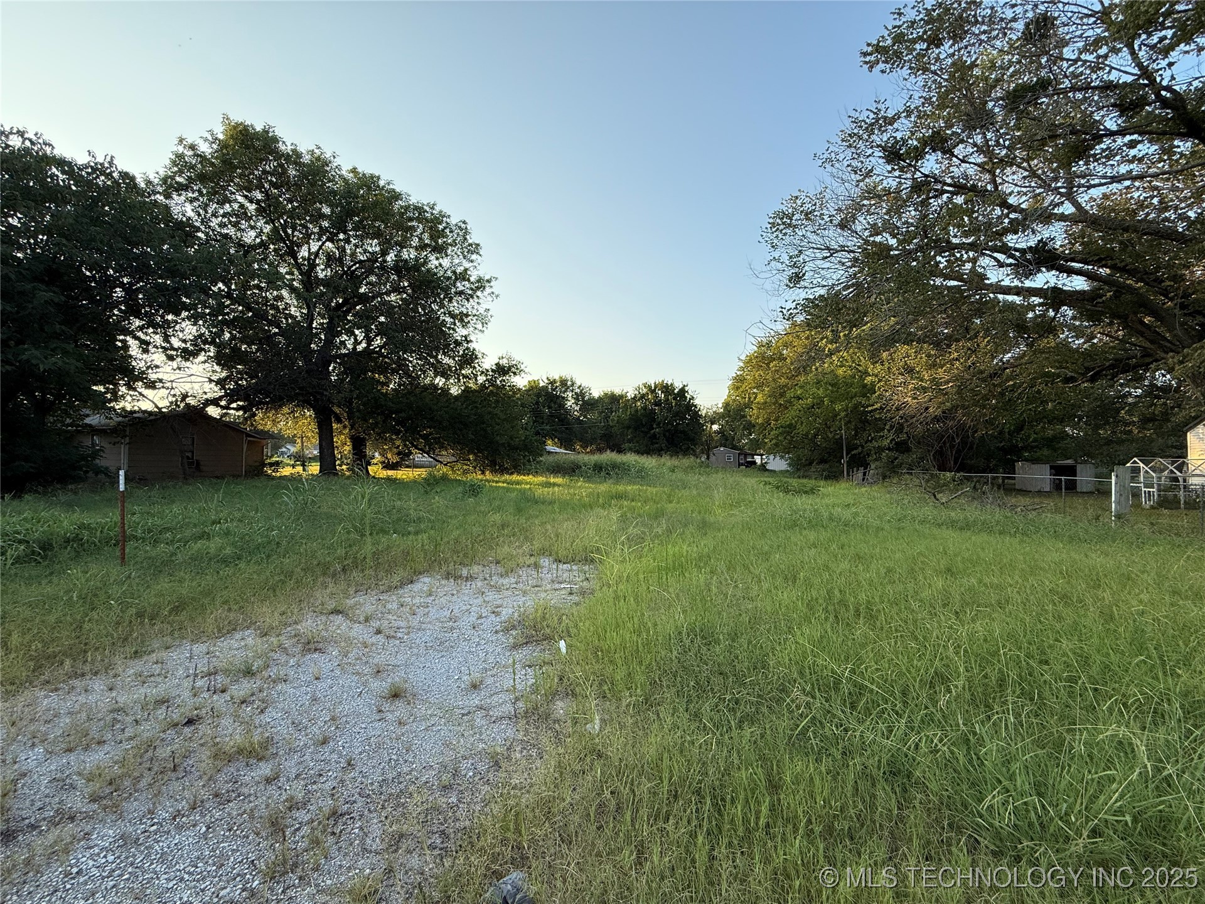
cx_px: 602
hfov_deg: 102.1
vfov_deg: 85.7
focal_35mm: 14
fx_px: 487
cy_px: 452
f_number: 2.2
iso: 50
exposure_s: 1/472
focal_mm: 2.22
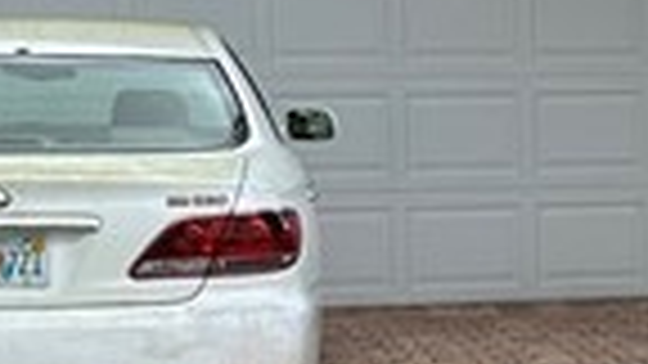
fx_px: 3196
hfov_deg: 10.8
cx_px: 1197
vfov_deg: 6.5
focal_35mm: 186
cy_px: 216
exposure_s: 1/1949
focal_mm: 6.86
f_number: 1.78
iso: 80
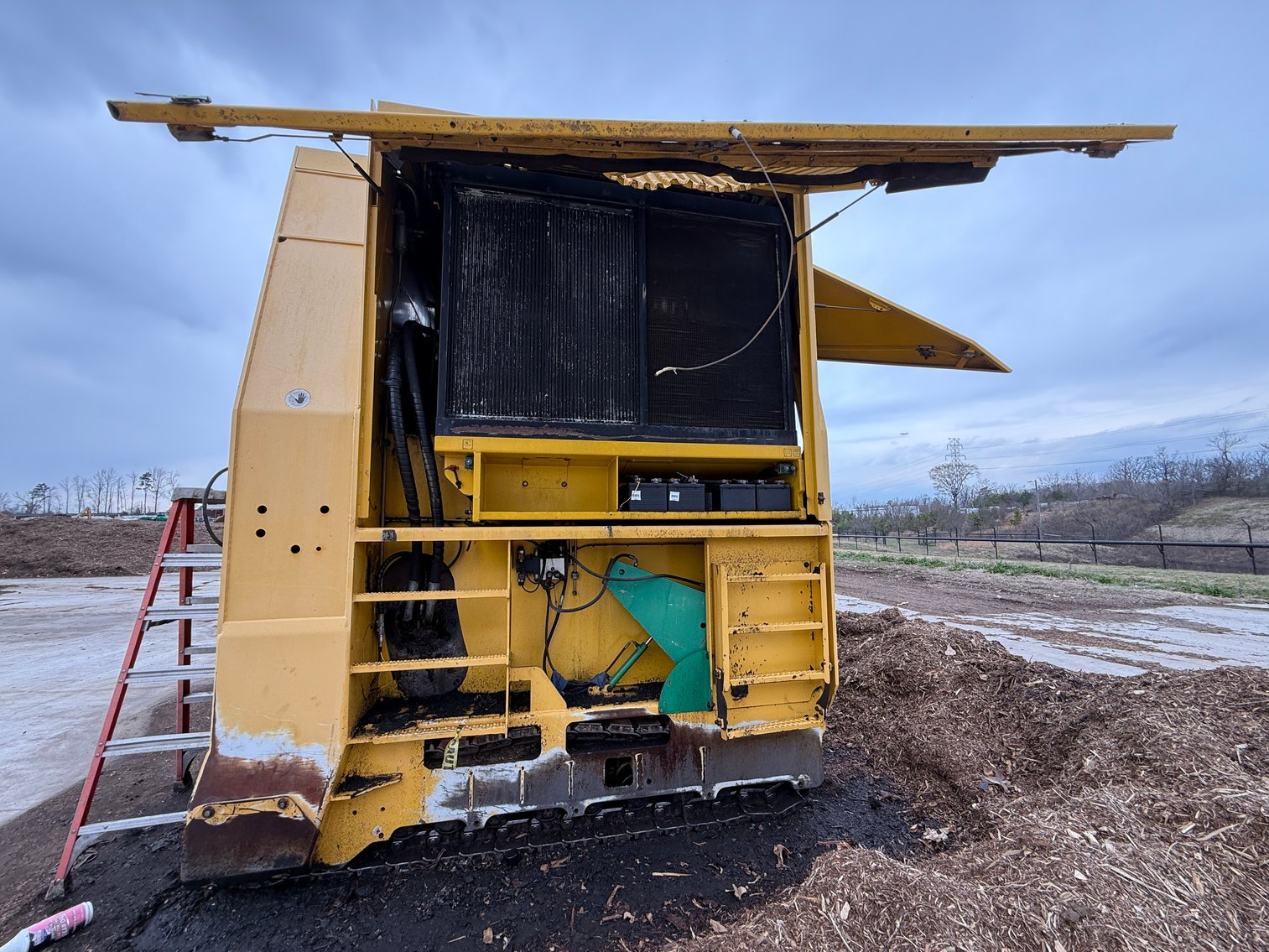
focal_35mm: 14
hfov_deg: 102.1
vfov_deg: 85.7
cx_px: 634
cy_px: 476
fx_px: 513
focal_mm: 2.22
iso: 50
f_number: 2.2
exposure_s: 1/156
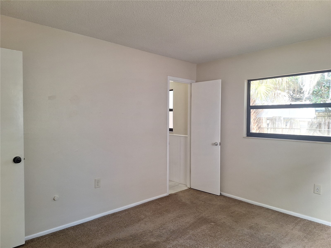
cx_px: 166
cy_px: 124
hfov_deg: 73.9
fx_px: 220
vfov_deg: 58.9
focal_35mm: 23
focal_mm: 5.54
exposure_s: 1/60
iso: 50
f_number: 1.8
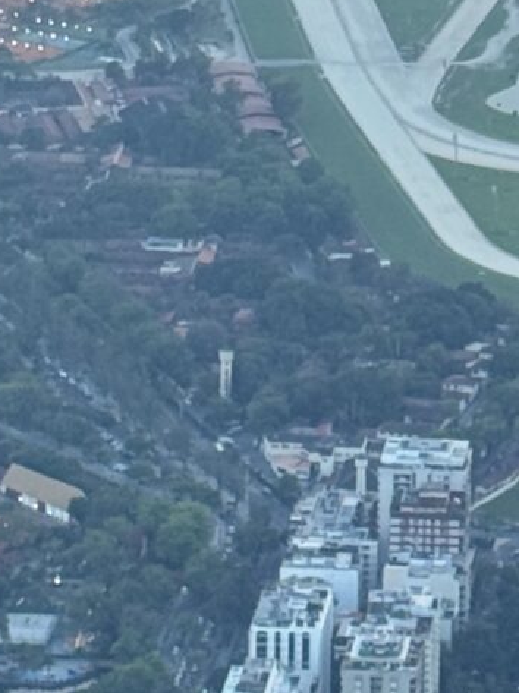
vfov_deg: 7.5
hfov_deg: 5.7
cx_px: 755
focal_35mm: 260
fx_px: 5205
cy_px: -321
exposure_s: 1/568
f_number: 1.78
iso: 64
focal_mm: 6.76
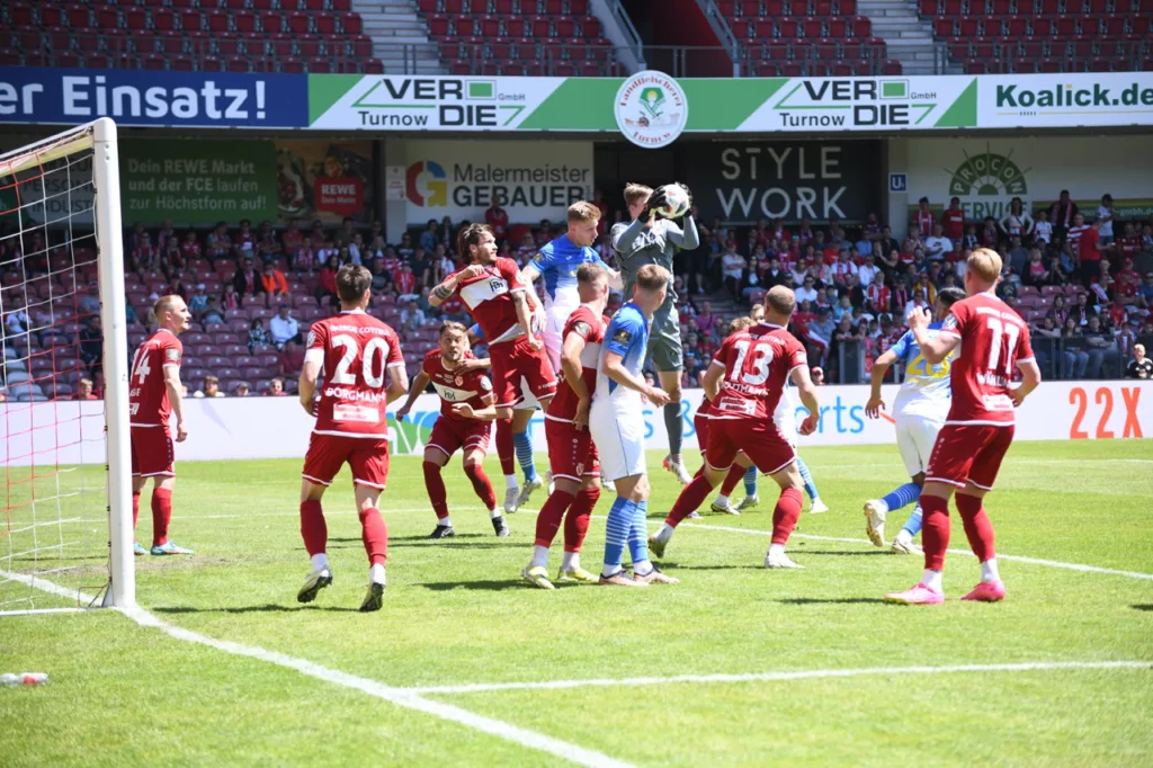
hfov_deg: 16.8
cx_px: 576
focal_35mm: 122
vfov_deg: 11.2
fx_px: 3906
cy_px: 384
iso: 800
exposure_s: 1/2000
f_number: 4.8
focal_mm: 122
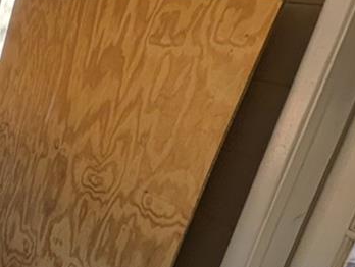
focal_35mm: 55
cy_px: 193
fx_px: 565
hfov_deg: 20.7
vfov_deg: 26.4
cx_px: -314
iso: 60
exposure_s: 1/480
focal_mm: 2.02
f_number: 1.7
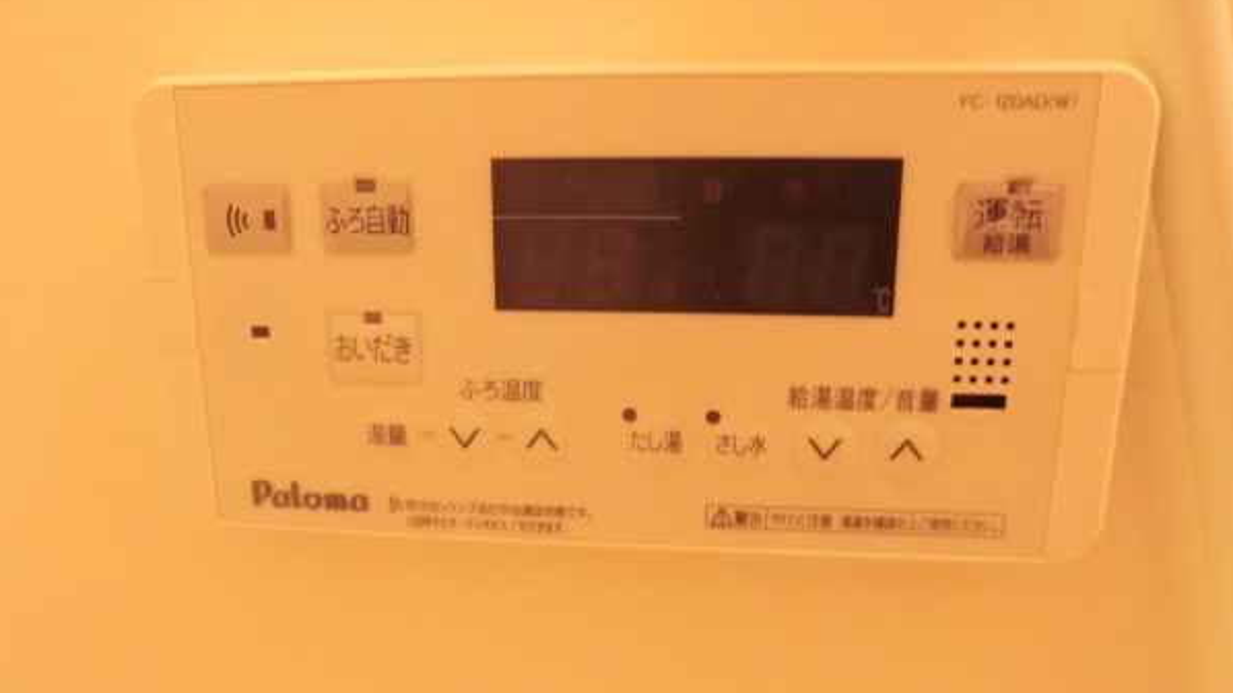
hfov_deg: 67.9
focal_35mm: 28
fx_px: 915
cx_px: 588
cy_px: 382
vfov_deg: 41.4
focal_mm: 4.3
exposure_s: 1/30
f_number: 3.2
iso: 800
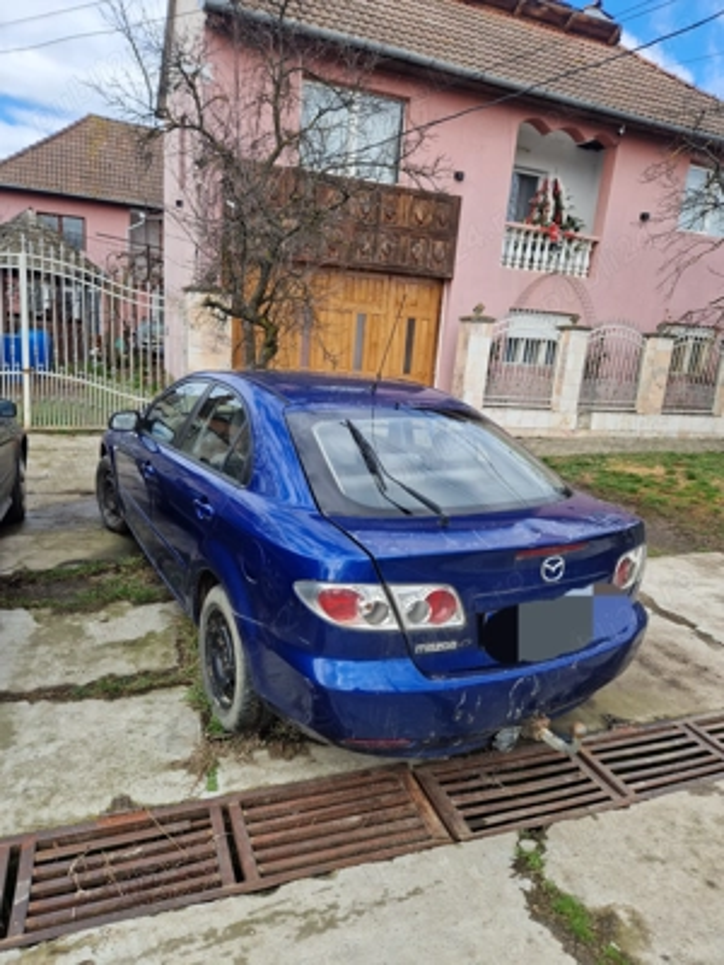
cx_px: 362
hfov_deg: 58.9
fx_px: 641
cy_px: 482
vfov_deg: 73.9
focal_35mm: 23
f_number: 1.8
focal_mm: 5.4
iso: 50
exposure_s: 1/625
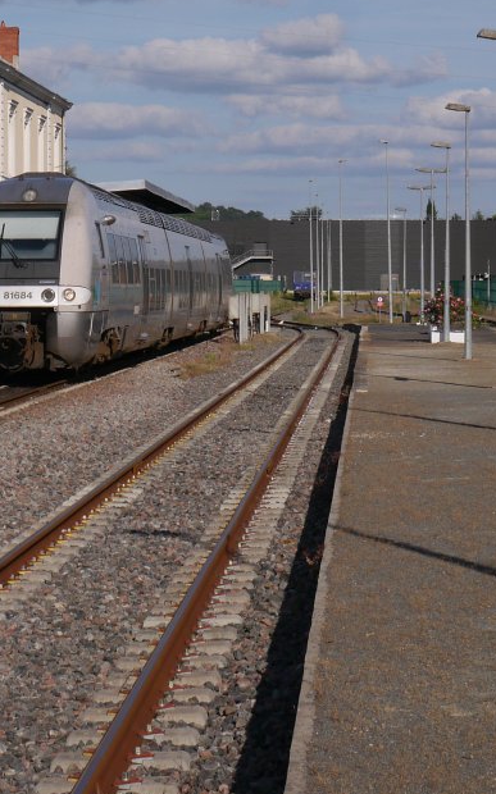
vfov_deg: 17.5
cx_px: -82
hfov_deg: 10.8
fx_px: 2576
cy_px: 283
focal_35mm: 119
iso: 160
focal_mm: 29
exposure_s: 1/800
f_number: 8
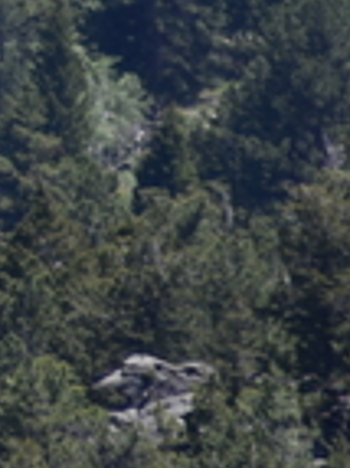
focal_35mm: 2590
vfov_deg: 0.8
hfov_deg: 0.6
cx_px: -1053
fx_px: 34969
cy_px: -766
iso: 200
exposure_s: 1/640
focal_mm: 300
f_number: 5.6
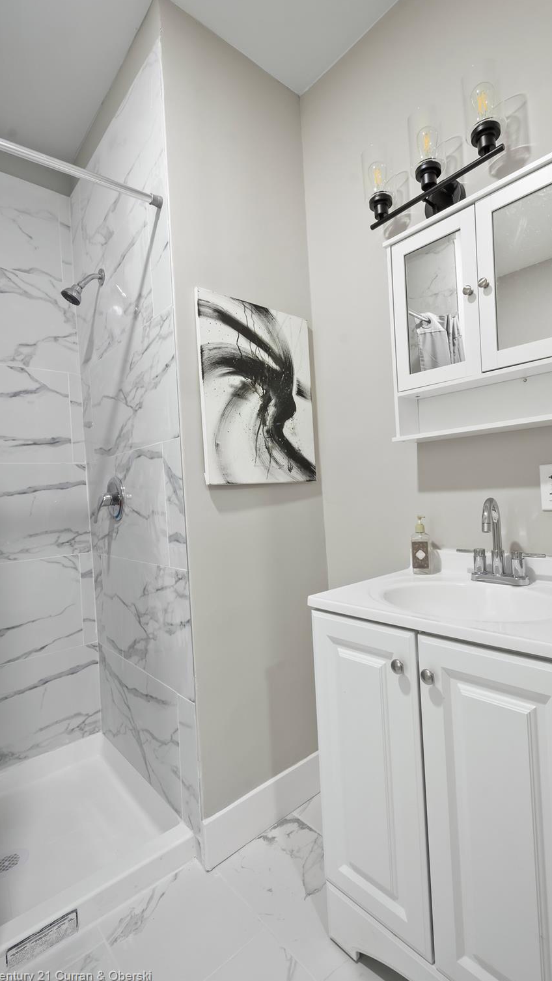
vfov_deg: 99.4
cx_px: 321
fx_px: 416
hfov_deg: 66.6
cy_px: 485
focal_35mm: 16
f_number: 10
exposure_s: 1/2
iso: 400
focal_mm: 10
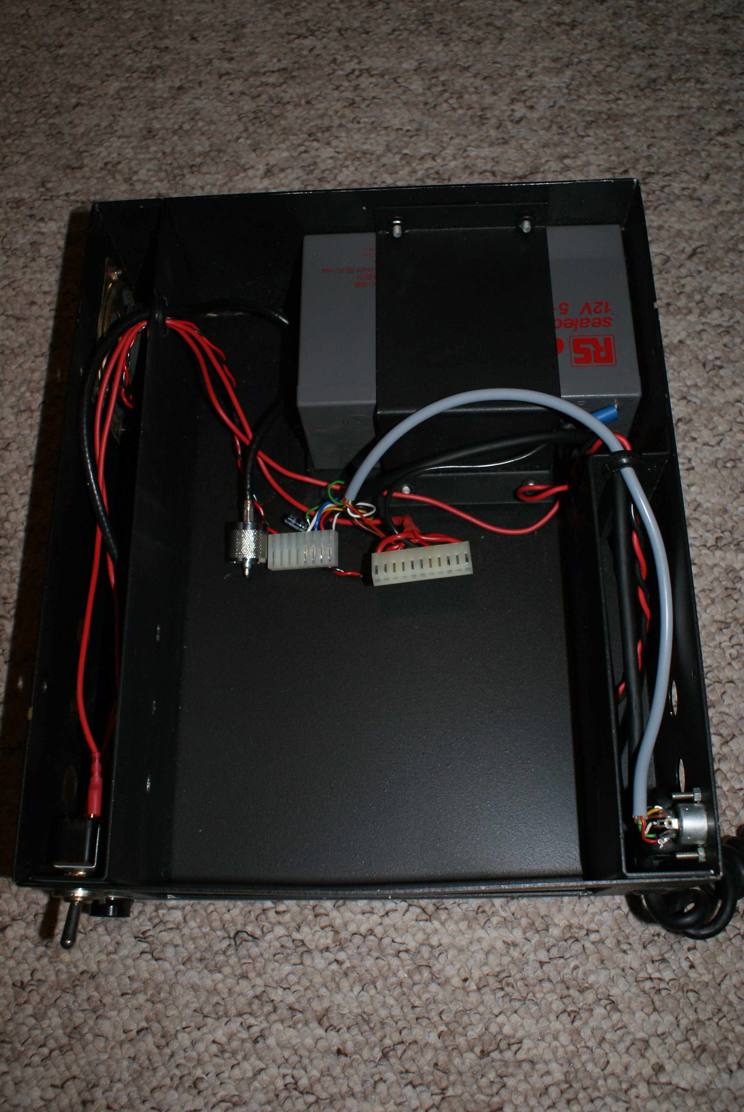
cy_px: 556
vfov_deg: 57.2
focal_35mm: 33
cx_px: 372
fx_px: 1020
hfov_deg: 40.1
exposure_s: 1/60
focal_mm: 22
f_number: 5.6
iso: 400
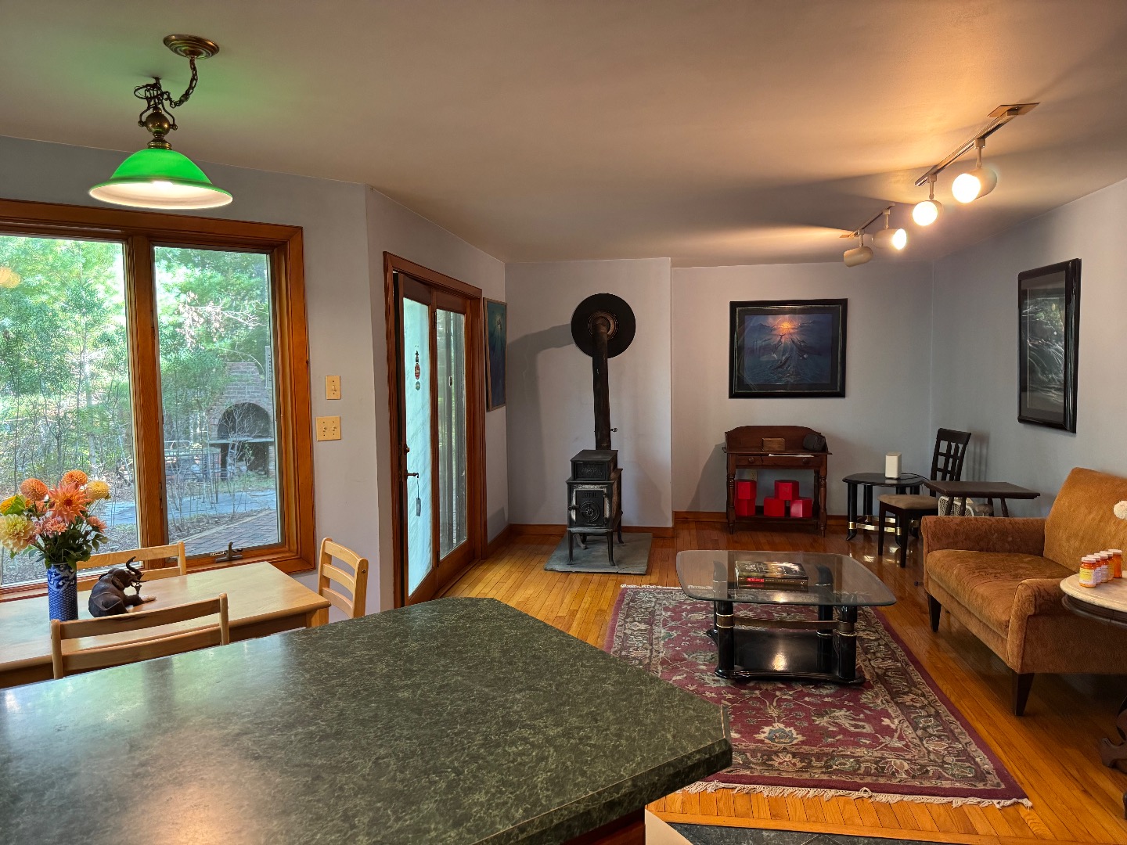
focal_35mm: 24
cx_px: 564
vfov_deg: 56.8
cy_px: 422
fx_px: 781
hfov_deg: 71.6
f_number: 1.78
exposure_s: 1/60
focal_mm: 6.76
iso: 400
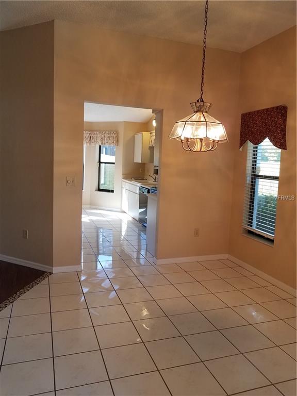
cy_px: 198
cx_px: 148
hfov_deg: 53.1
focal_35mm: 26
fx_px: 297
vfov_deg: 67.3
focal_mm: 4.2
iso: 64
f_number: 1.7
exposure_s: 1/60
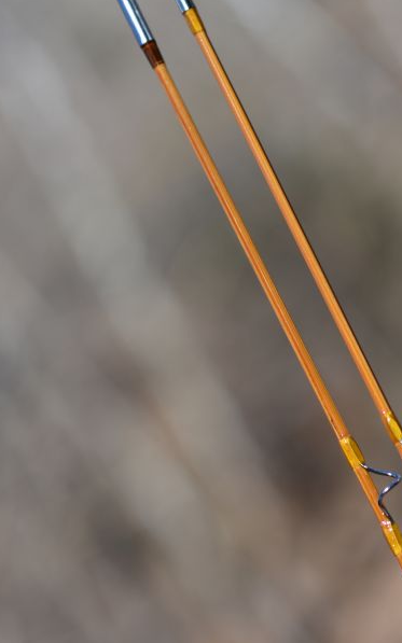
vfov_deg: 17.7
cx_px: 252
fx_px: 2069
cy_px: 252
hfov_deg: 11.1
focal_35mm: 118
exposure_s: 1/400
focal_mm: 60
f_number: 5
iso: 100
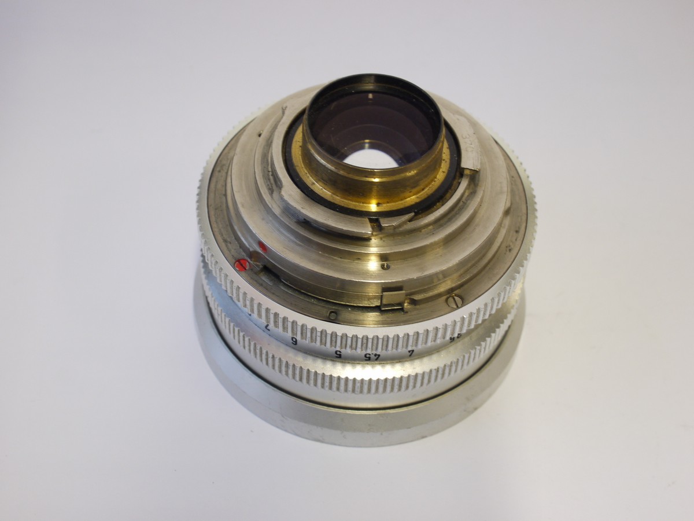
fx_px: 1203
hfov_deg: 32.2
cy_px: 260
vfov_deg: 24.4
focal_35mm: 60
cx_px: 347
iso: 400
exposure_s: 1/8
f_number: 9
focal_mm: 30
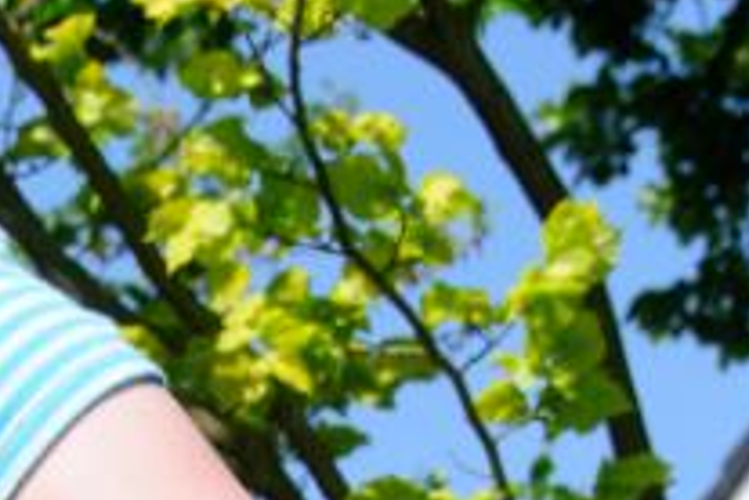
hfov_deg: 7.6
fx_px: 5555
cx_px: -213
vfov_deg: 5.0
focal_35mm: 267
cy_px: 1098
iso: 200
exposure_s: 1/320
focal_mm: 36
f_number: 9
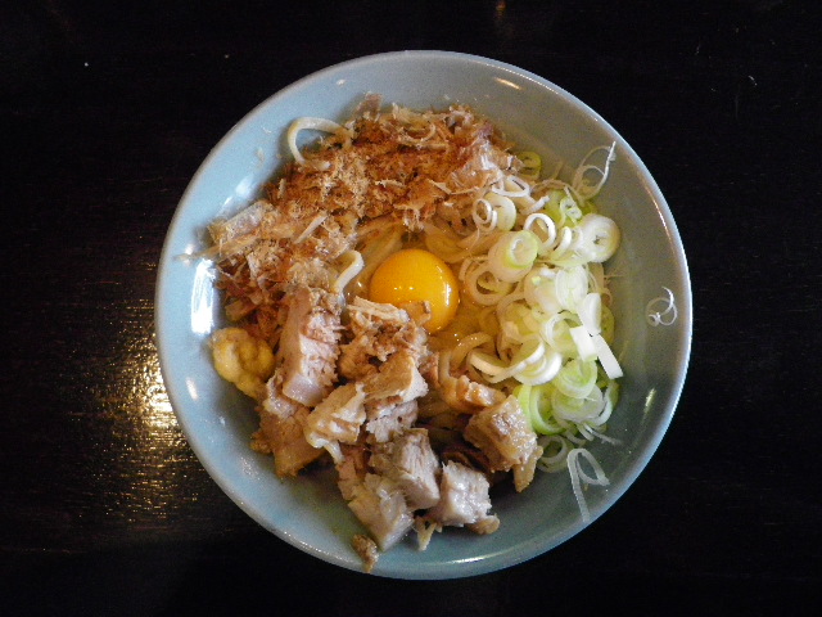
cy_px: 308
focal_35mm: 28
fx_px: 665
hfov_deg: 63.4
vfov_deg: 49.7
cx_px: 411
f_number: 2.6
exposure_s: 1/60
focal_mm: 4.9
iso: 500
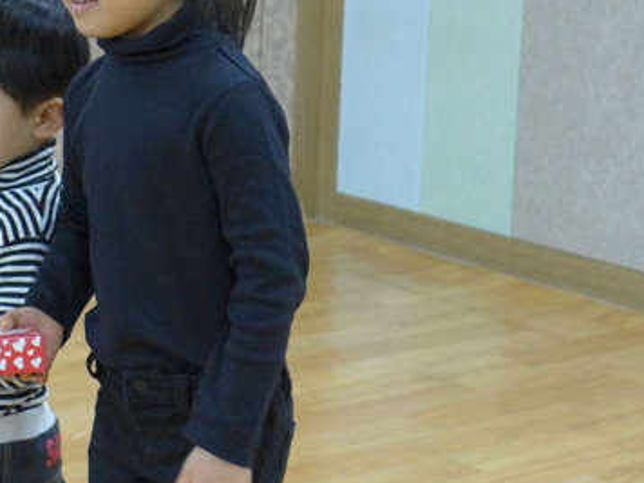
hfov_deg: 16.7
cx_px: 114
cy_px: 141
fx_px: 2177
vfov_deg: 12.6
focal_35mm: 117
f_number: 2
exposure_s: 1/200
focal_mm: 12.8
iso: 800
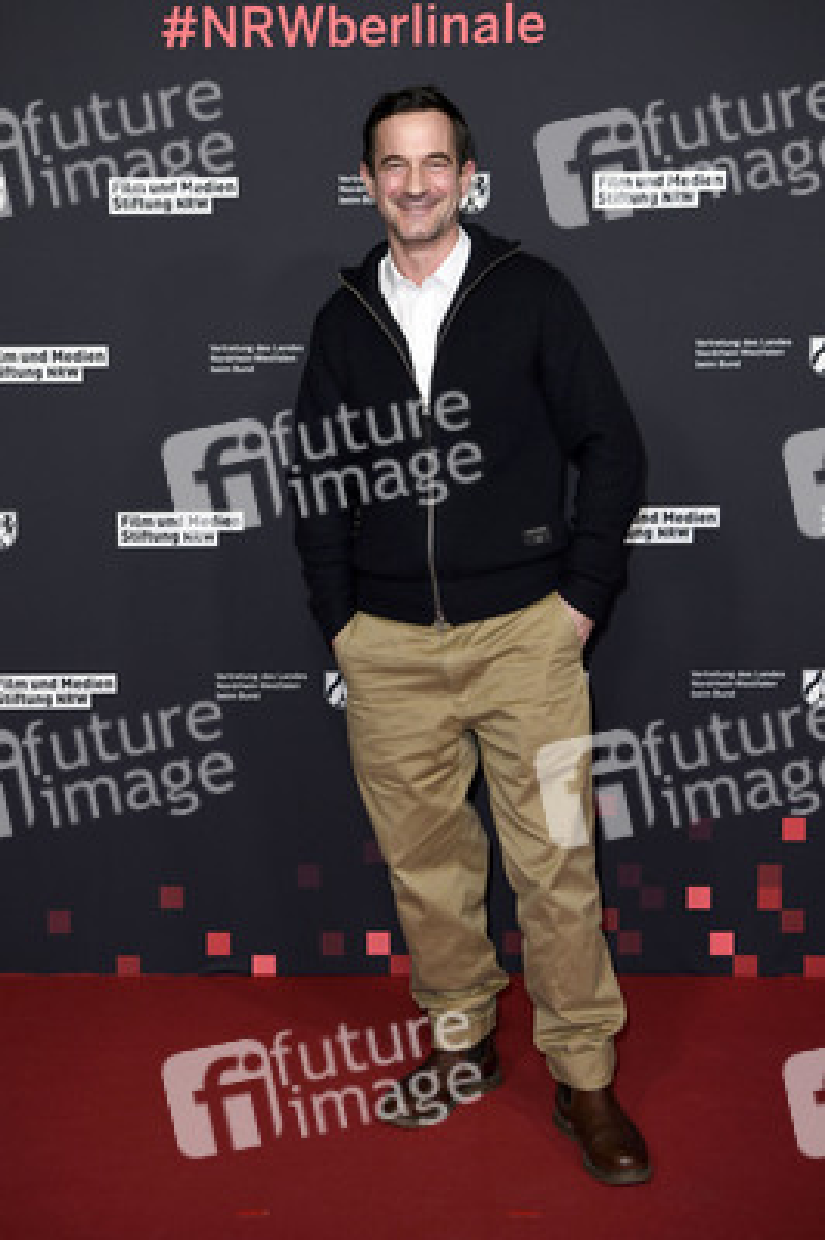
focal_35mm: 45
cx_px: 412
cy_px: 620
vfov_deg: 43.6
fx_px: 1549
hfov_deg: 29.8
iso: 800
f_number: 4
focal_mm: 45
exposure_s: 1/250
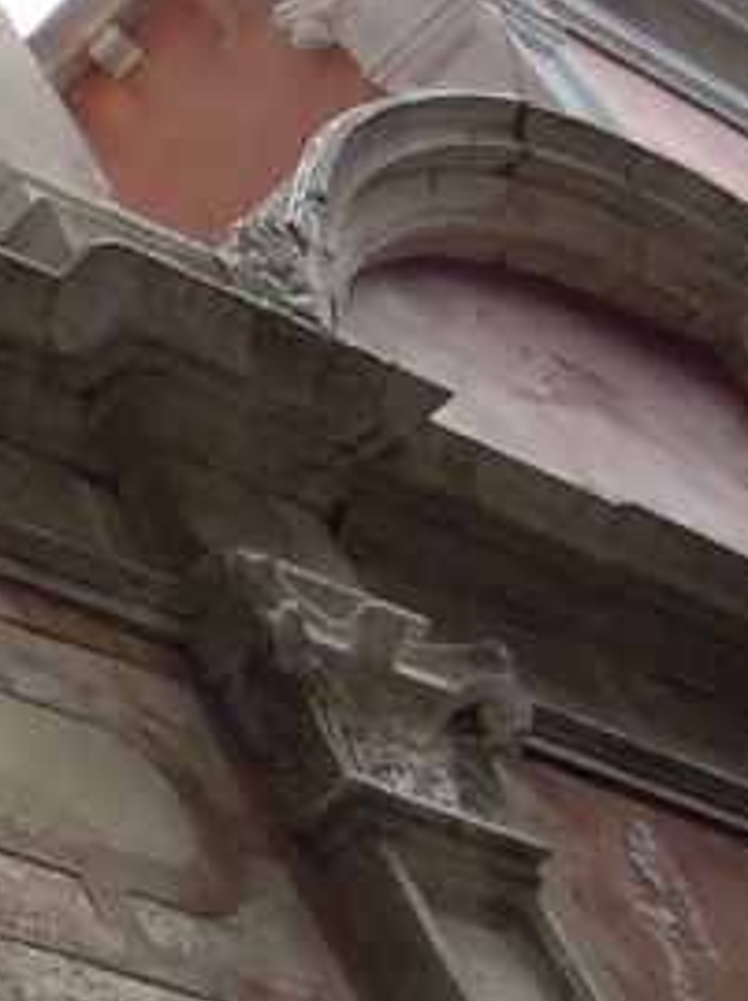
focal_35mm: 122
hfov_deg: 10.3
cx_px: -1131
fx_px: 3523
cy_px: 326
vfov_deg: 16.1
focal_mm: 4.3
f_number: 2.2
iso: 160
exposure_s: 1/2000
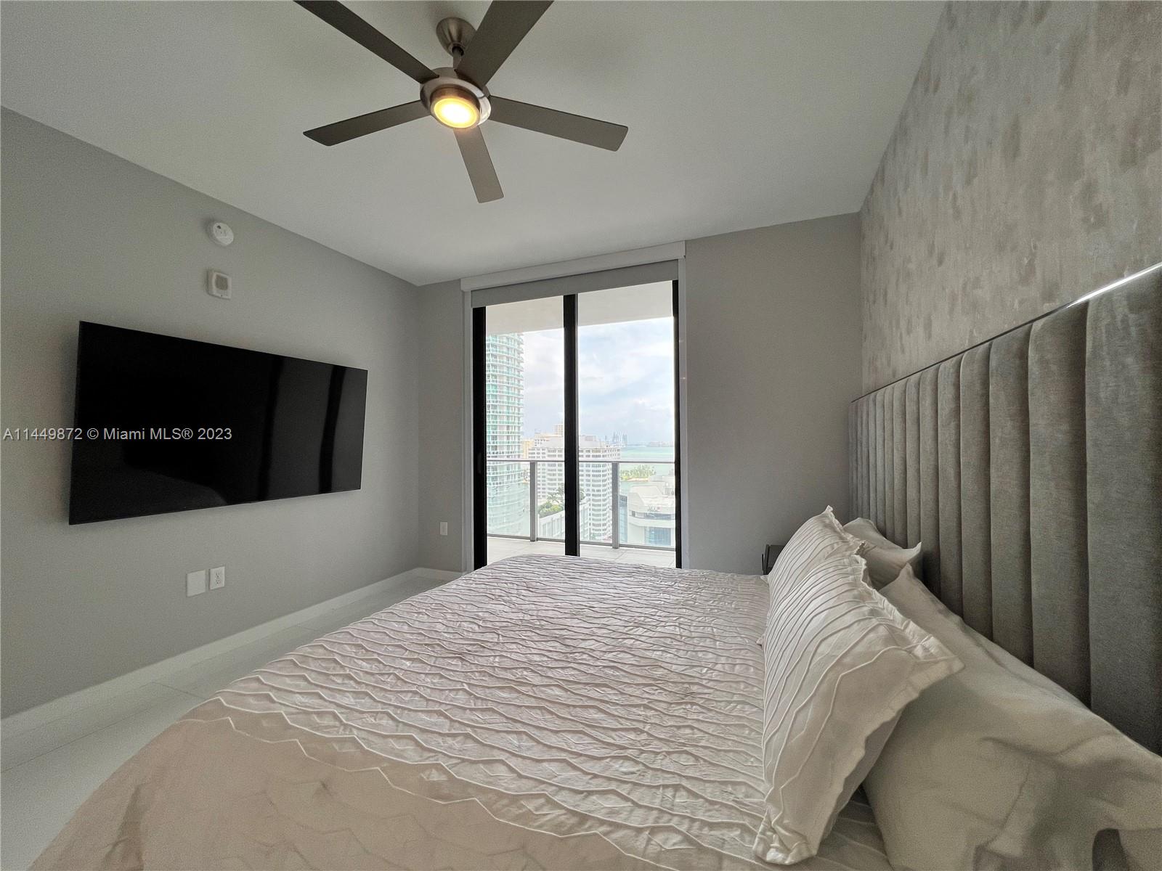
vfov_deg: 89.9
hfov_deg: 106.2
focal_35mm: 13
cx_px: 581
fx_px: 436
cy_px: 436
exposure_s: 1/120
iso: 40
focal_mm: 1.57
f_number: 1.8
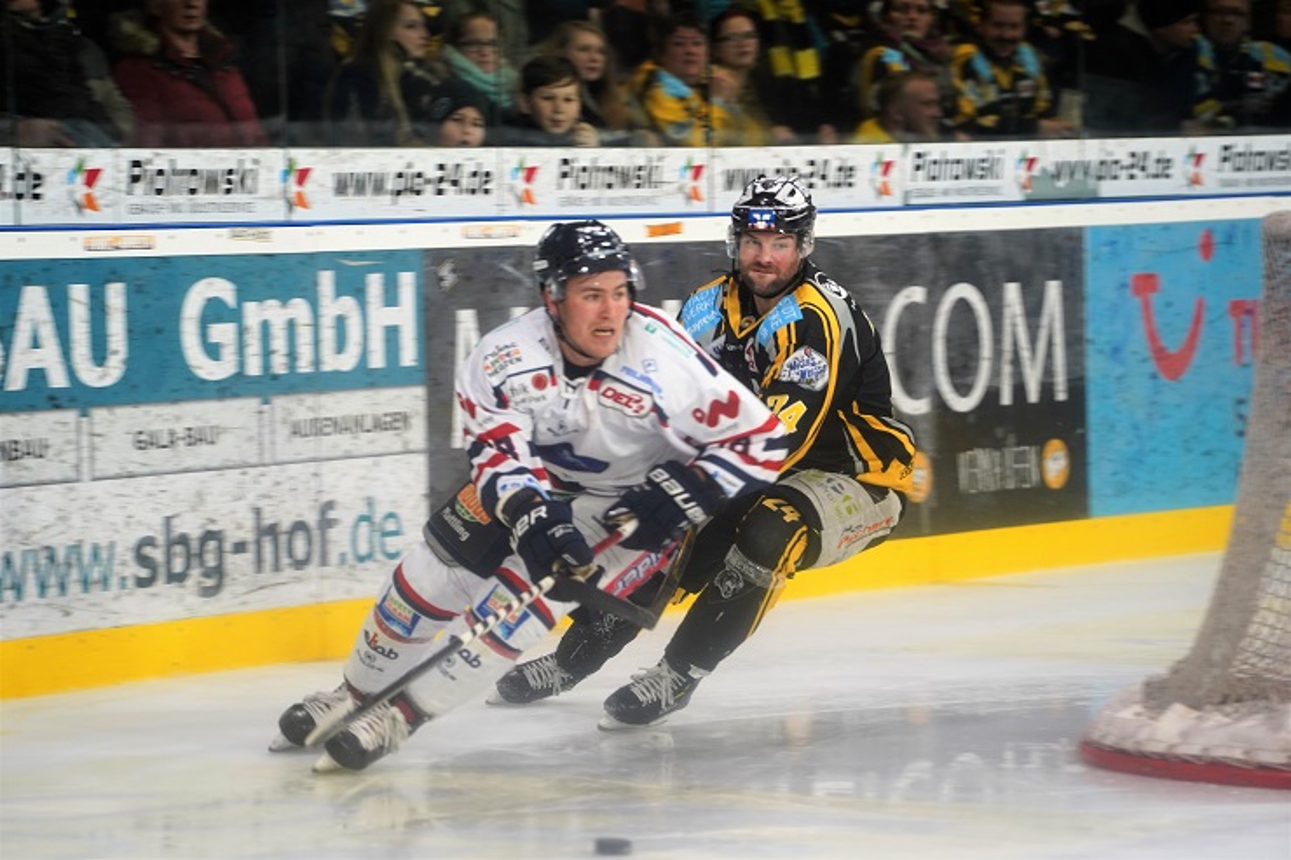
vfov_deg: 6.9
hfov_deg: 10.3
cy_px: 430
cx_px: 646
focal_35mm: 200
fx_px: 7170
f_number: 4
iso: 640
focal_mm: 200
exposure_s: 1/250
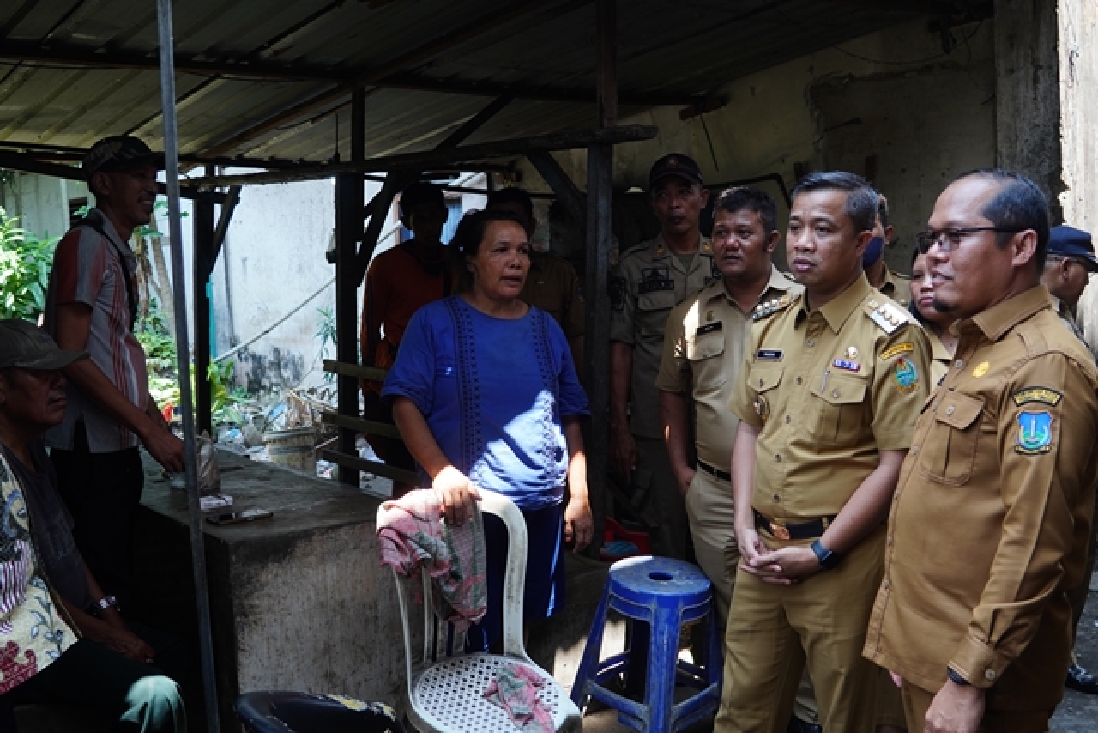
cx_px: 549
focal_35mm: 36
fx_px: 1098
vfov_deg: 36.9
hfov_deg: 53.1
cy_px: 366
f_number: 4
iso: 400
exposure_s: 1/320
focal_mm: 24
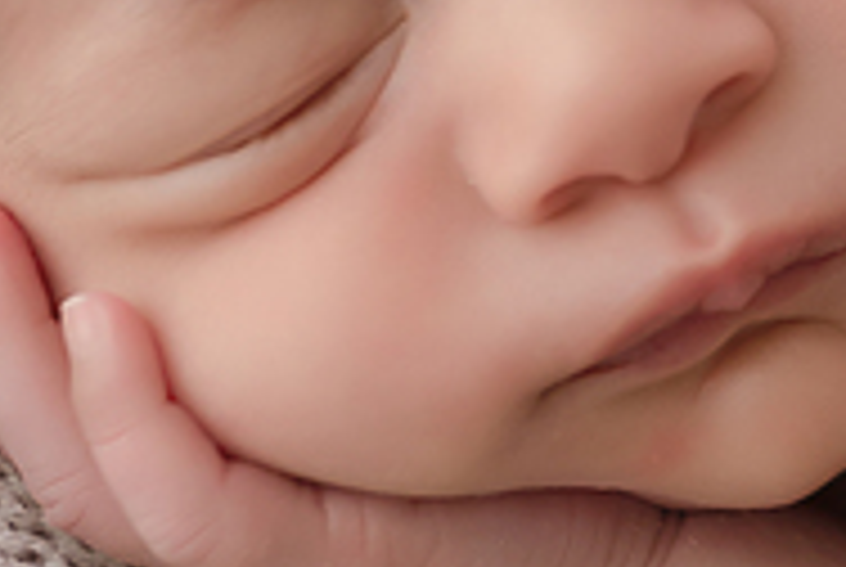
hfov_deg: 9.0
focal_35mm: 223
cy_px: -313
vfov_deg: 6.1
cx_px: 1269
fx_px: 5249
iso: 100
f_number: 2.5
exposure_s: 1/160
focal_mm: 35
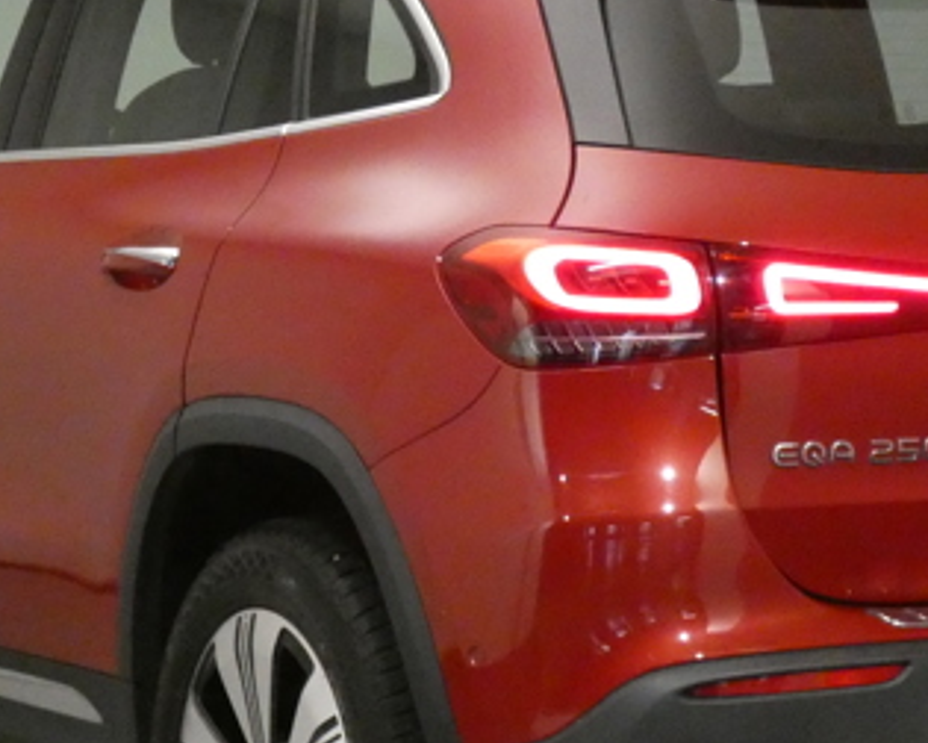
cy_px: 398
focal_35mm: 144
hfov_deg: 13.4
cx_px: 569
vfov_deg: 10.7
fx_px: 3955
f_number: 4.1
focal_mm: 10.4
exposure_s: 1/60
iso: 1600
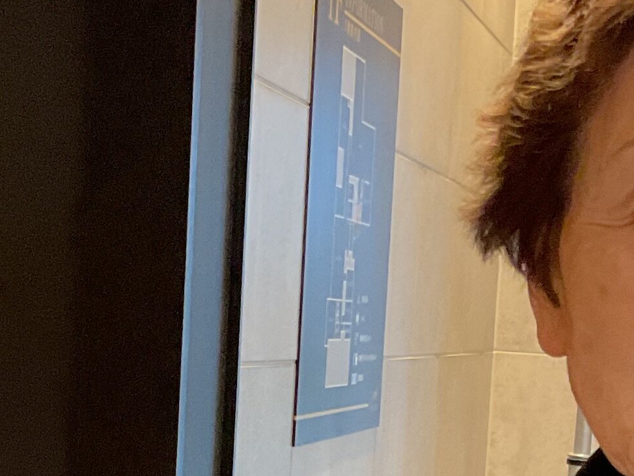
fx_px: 2198
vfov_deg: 12.1
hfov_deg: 16.3
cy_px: 563
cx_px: 476
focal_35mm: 120
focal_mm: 3
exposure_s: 1/60
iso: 250
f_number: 1.8
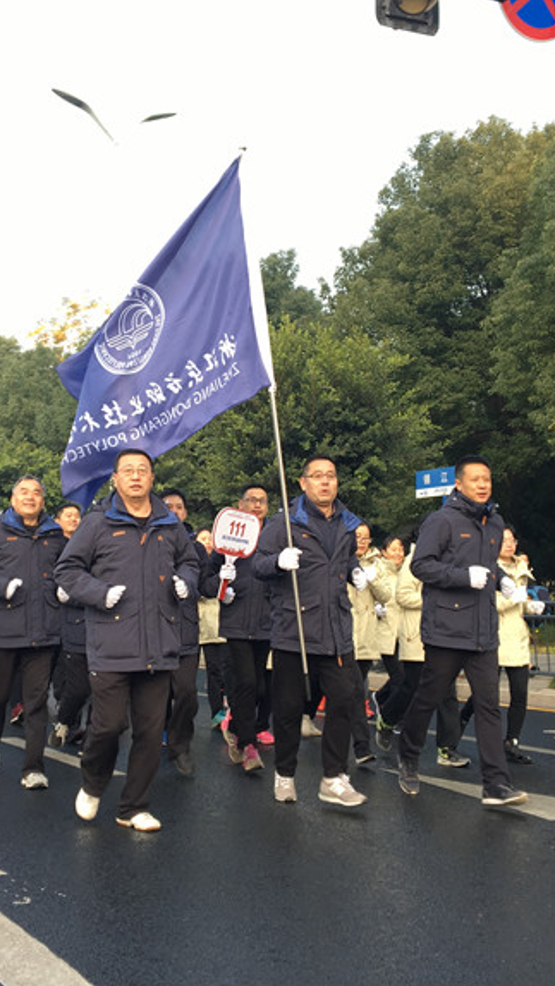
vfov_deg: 46.4
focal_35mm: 44
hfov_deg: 27.0
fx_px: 1151
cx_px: 213
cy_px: 472
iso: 25
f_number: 2.2
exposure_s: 1/137
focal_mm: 4.15
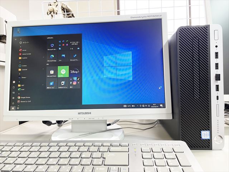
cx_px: 114
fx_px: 172
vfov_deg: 53.1
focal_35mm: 26
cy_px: 86
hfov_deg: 67.3
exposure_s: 1/60
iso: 100
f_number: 1.6
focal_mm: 4.2
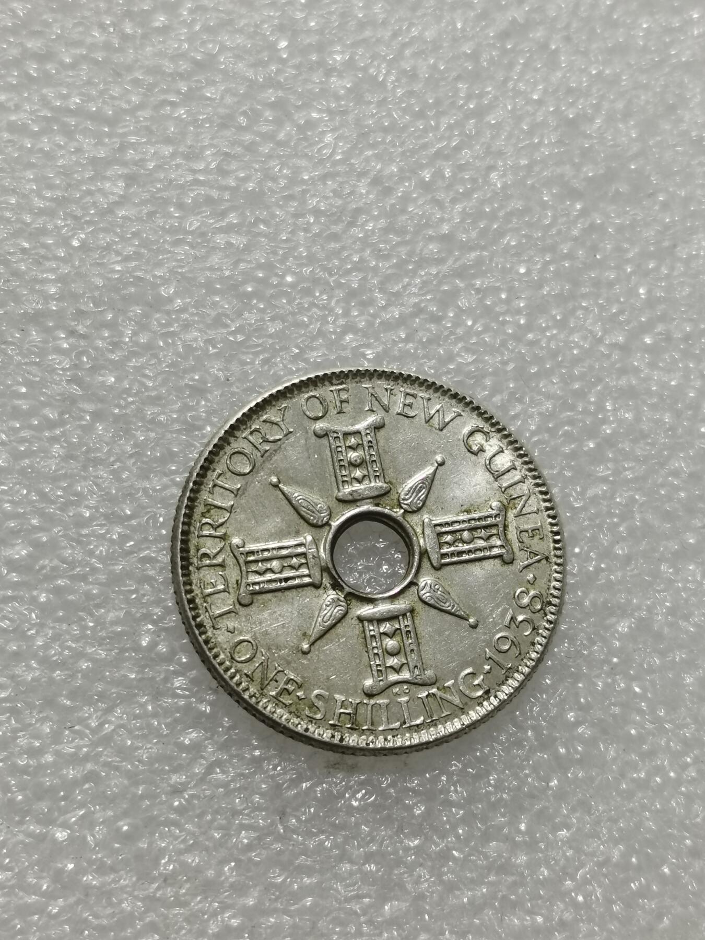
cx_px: 352
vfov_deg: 26.7
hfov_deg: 20.2
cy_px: 470
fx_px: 1982
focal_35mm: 73
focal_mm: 5.58
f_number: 1.8
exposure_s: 1/100
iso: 80
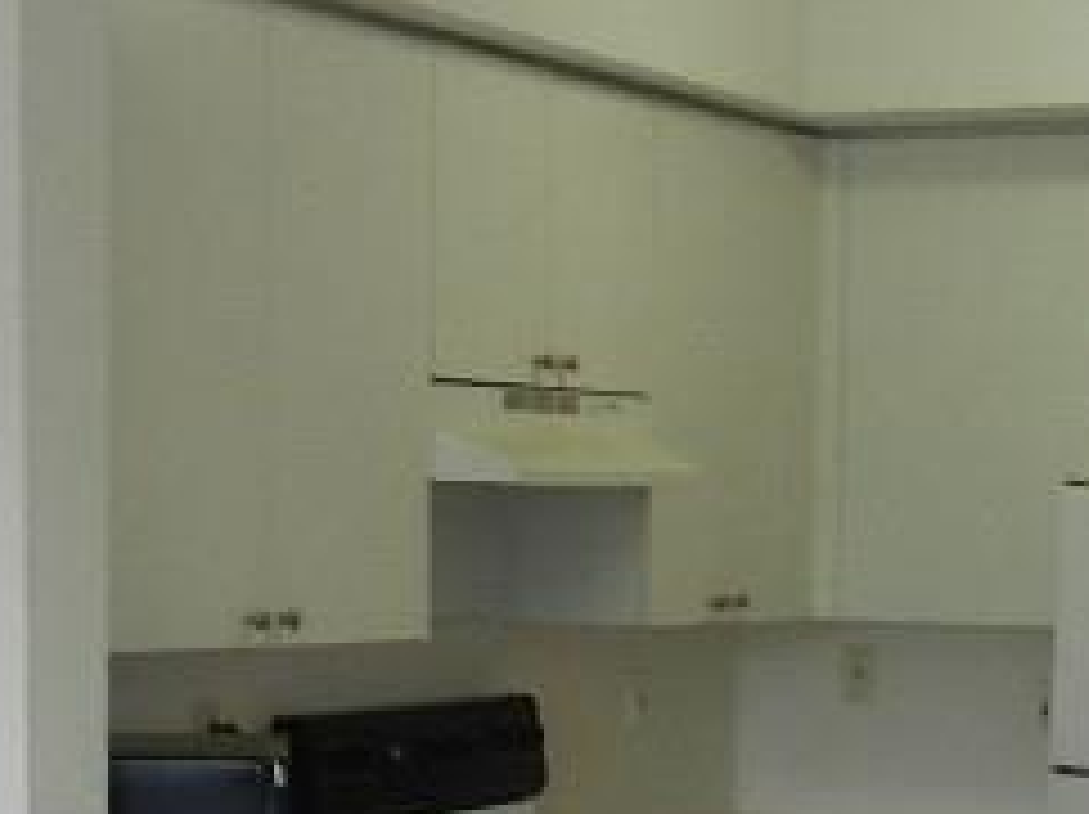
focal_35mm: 106
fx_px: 3331
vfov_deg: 13.5
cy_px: 1003
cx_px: 796
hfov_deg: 18.5
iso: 160
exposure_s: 1/40
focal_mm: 4.5
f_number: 3.5
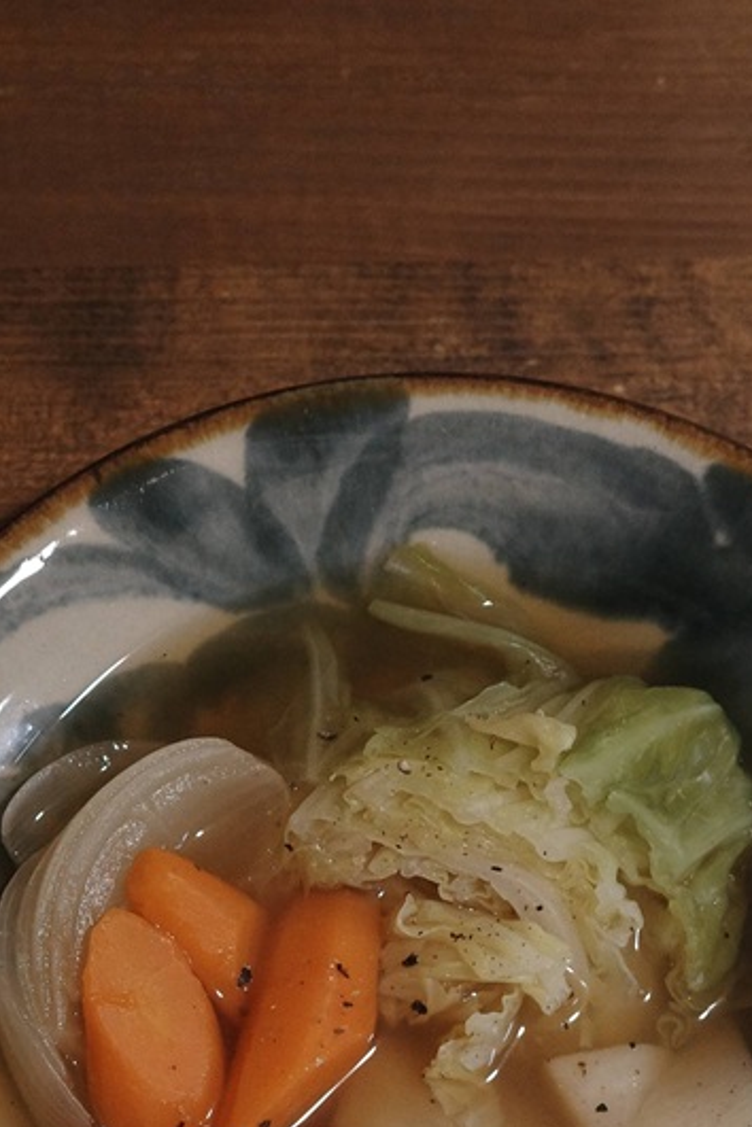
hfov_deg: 12.1
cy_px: 1000
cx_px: 406
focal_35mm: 113
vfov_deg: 17.8
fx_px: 3540
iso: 1250
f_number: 2.8
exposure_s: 1/60
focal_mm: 26
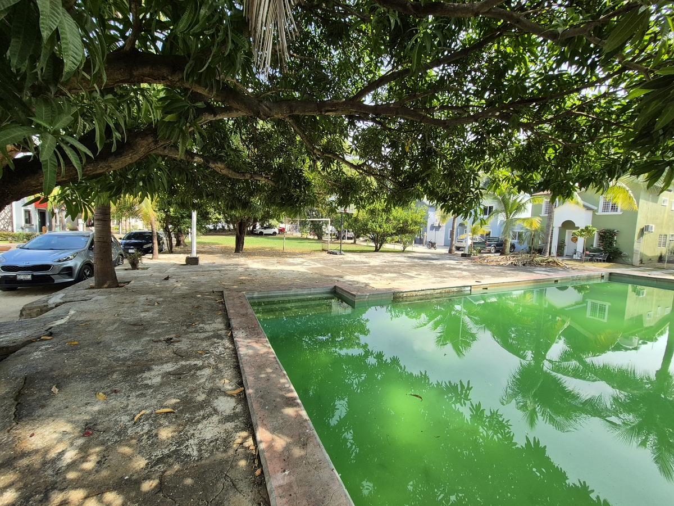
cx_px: 337
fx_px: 253
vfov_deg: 89.9
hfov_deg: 106.2
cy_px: 253
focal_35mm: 13
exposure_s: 1/438
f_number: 2.2
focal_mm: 1.74
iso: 50
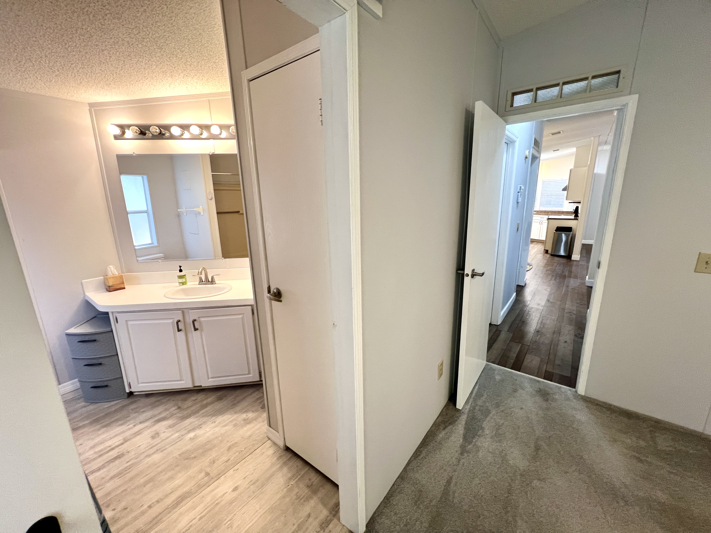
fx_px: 267
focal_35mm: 13
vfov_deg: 89.9
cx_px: 356
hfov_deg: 106.2
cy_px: 266
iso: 125
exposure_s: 1/60
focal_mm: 1.57
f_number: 1.8
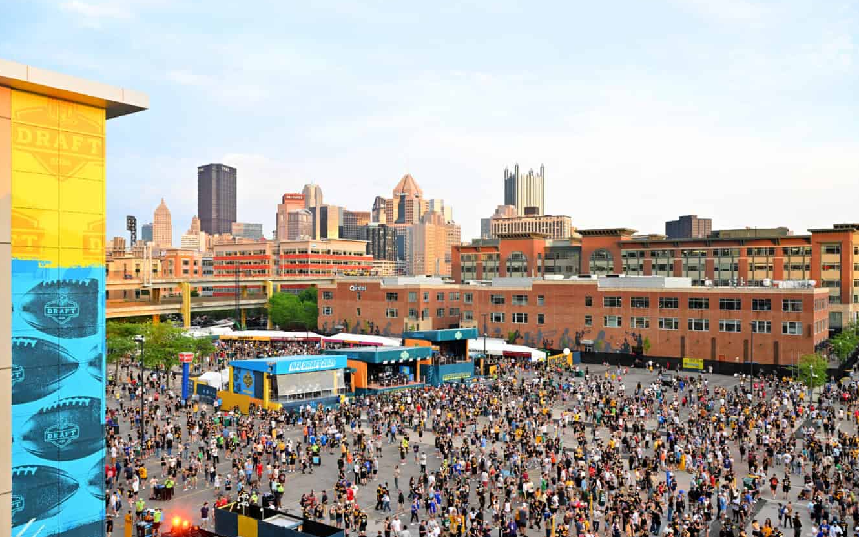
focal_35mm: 31
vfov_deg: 41.2
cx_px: 431
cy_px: 283
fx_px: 714
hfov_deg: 62.0
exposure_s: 1/200
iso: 1250
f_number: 8
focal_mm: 29.5
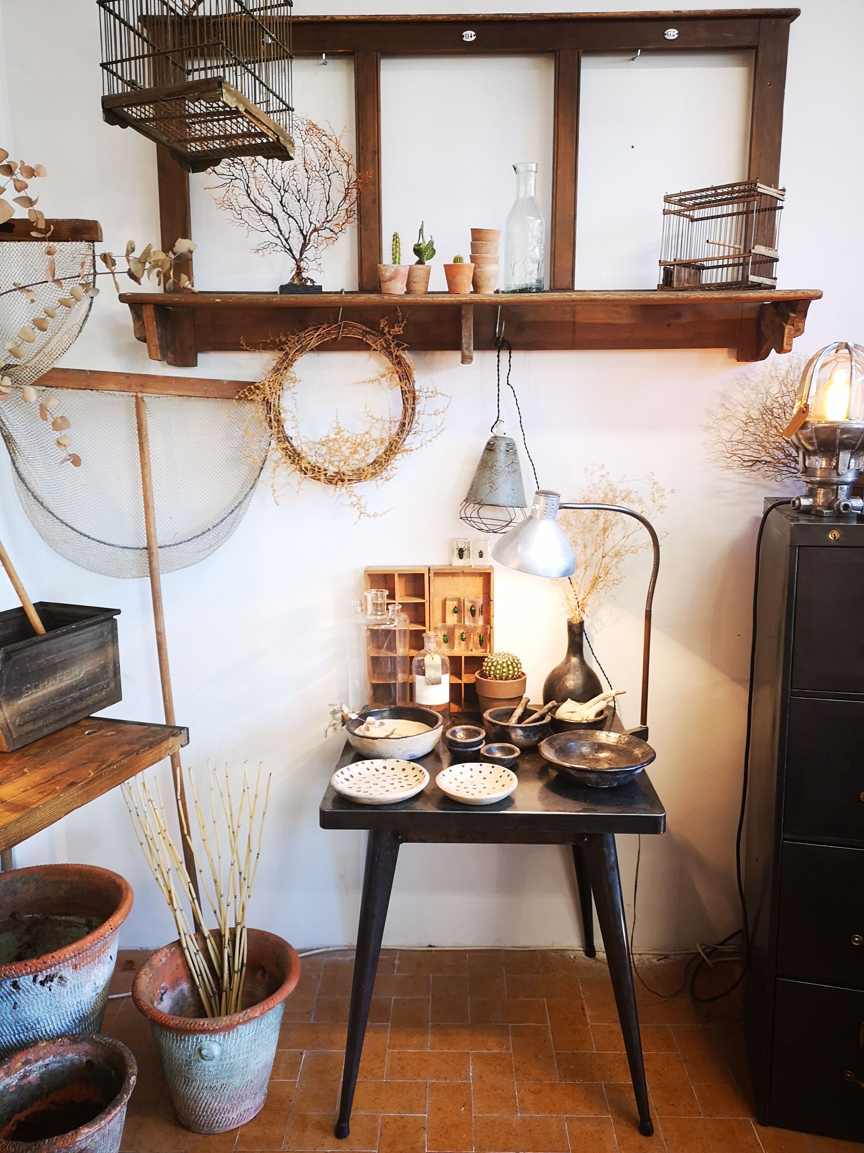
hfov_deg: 51.4
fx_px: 899
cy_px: 576
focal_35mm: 27
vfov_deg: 65.3
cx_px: 432
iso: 200
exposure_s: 1/33.3
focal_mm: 3.95
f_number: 1.8
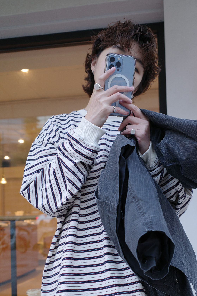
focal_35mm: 40
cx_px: 127
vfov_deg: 47.4
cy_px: 206
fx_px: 328
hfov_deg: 33.2
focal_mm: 18.3
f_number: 2.8
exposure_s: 1/30
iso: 320
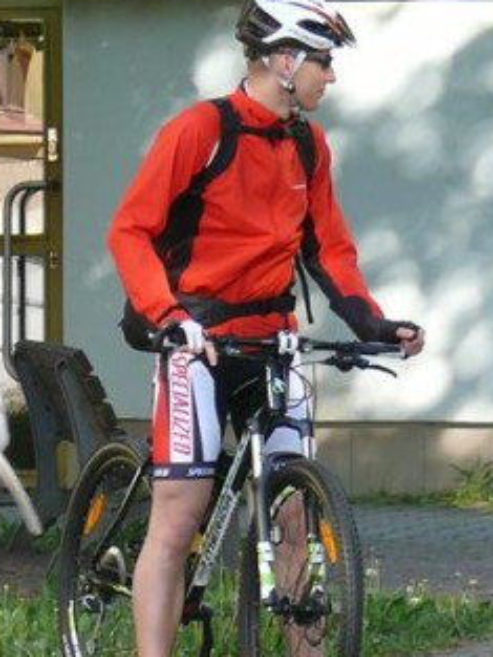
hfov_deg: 4.0
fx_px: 7021
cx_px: 344
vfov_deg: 5.4
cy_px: 489
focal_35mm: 370
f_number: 4
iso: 100
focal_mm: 21.3
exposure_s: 1/125
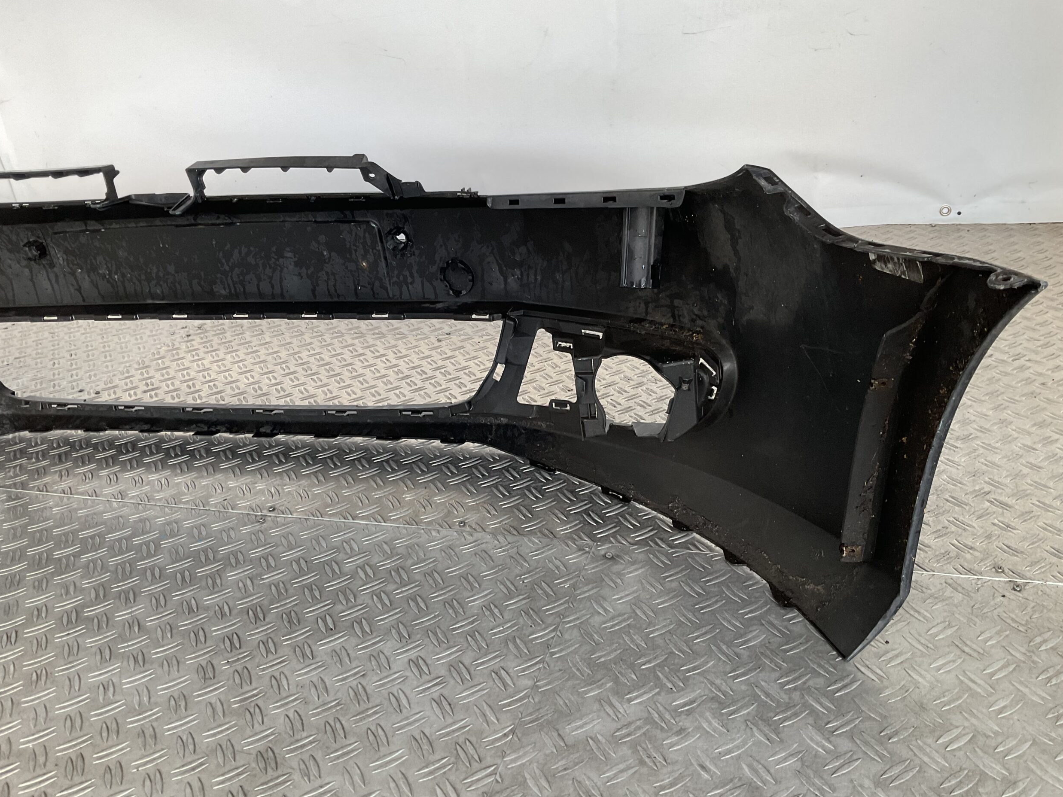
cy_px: 396
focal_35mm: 30
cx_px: 541
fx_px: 921
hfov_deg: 60.0
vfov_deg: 46.8
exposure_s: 1/50
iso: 50
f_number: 1.8
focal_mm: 3
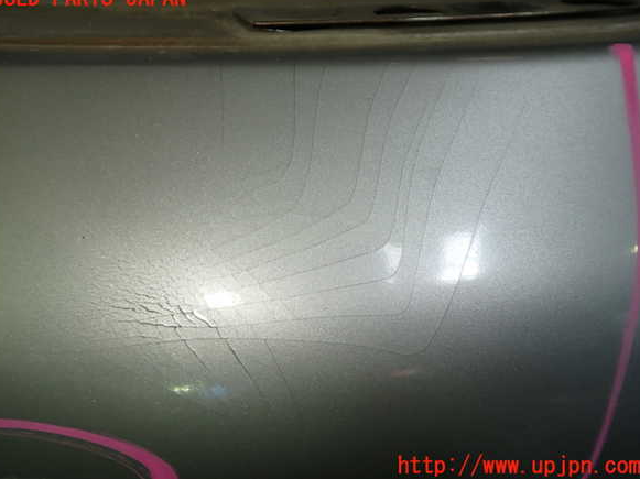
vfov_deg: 45.4
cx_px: 316
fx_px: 573
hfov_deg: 58.4
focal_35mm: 31
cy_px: 232
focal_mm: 5.4
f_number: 2.3
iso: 100
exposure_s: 1/80
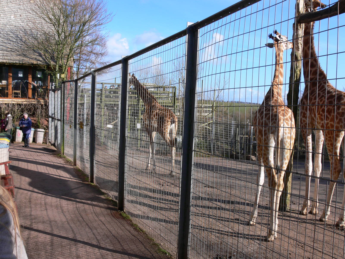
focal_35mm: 35
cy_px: 130
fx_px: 349
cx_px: 172
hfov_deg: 52.6
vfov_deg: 40.7
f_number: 5.6
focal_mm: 7.4
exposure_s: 1/250
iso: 80
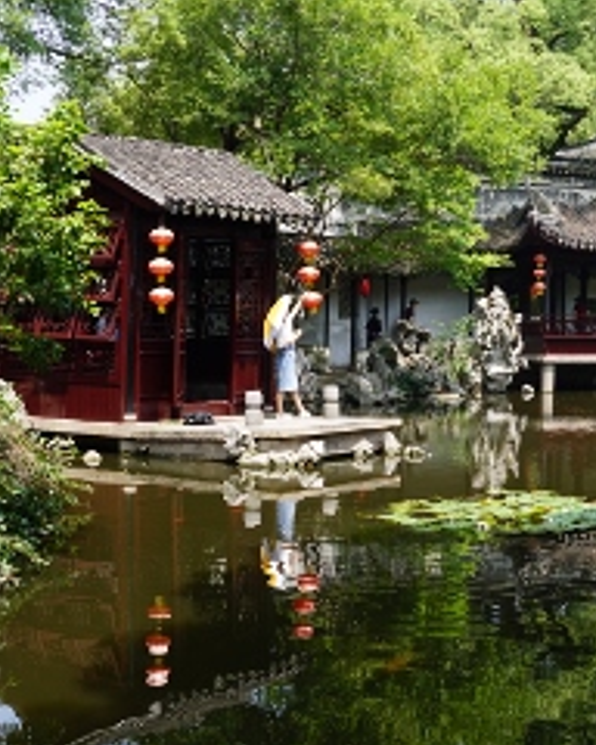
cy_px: 411
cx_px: 400
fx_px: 1345
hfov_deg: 24.9
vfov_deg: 30.9
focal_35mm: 61
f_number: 6.3
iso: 100
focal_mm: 26
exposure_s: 1/100
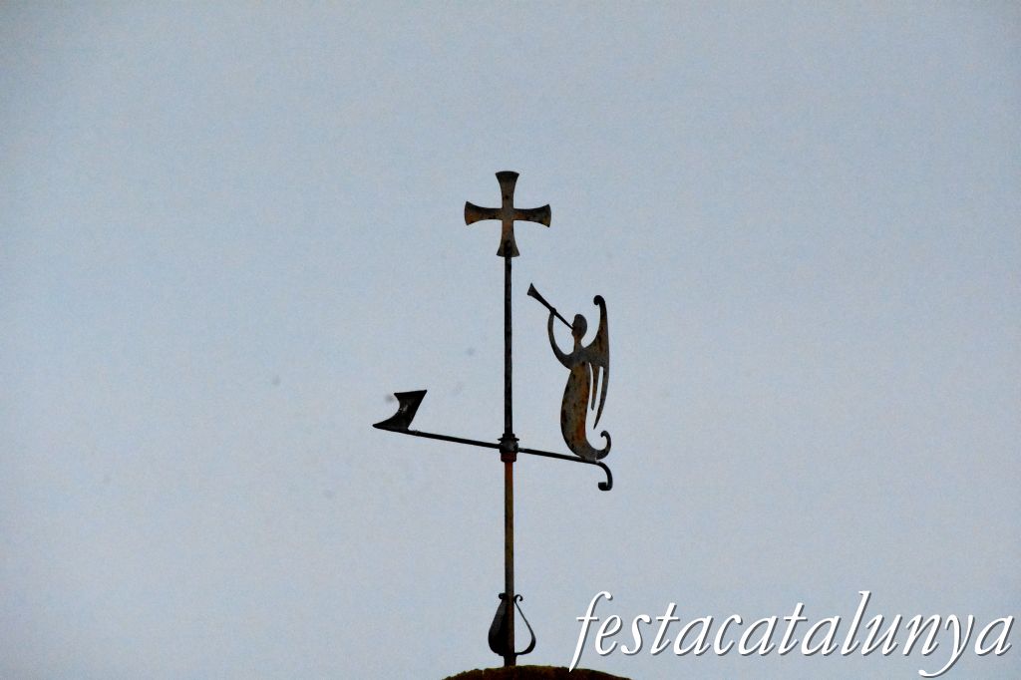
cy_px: 340
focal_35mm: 450
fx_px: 12758
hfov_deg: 4.6
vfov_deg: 3.1
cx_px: 510
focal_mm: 300
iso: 20000
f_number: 16
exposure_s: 1/4000
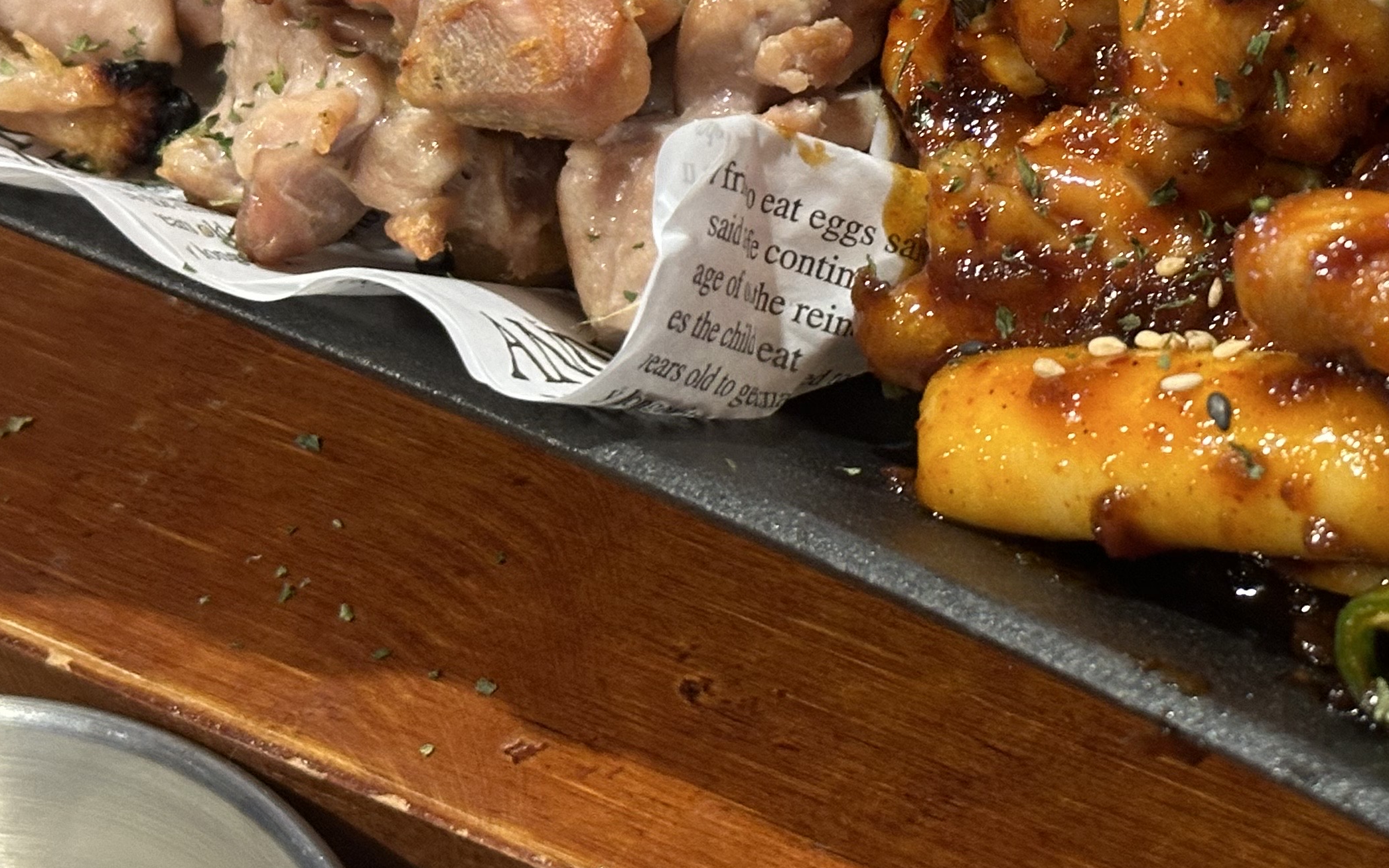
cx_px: 1182
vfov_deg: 13.1
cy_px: -27
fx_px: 3710
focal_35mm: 98
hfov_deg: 20.9
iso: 250
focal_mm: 6.86
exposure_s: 1/40
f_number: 1.78
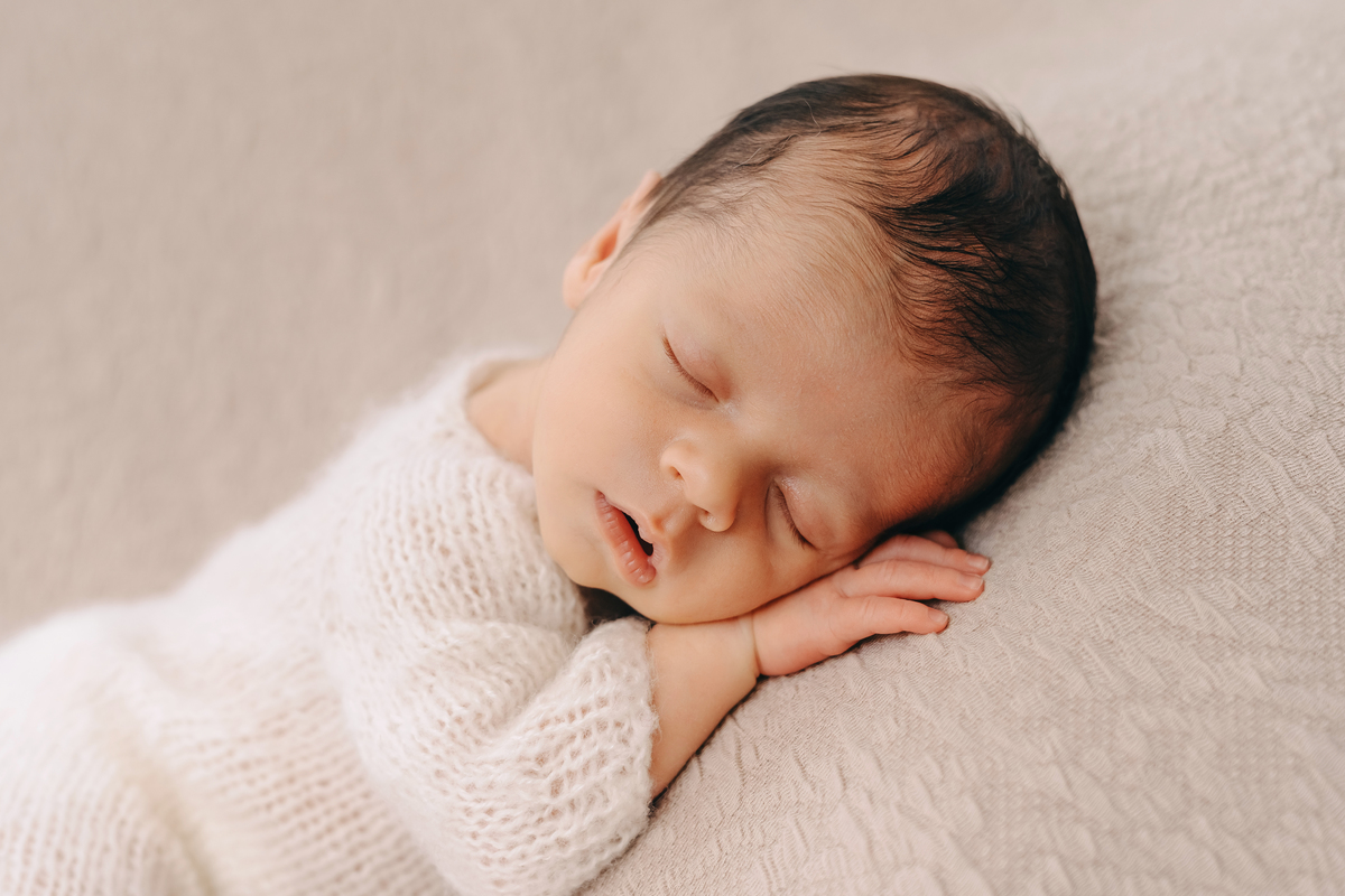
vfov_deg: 27.0
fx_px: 1868
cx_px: 672
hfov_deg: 39.6
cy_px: 448
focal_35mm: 50
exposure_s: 1/200
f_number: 3.5
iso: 640
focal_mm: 50
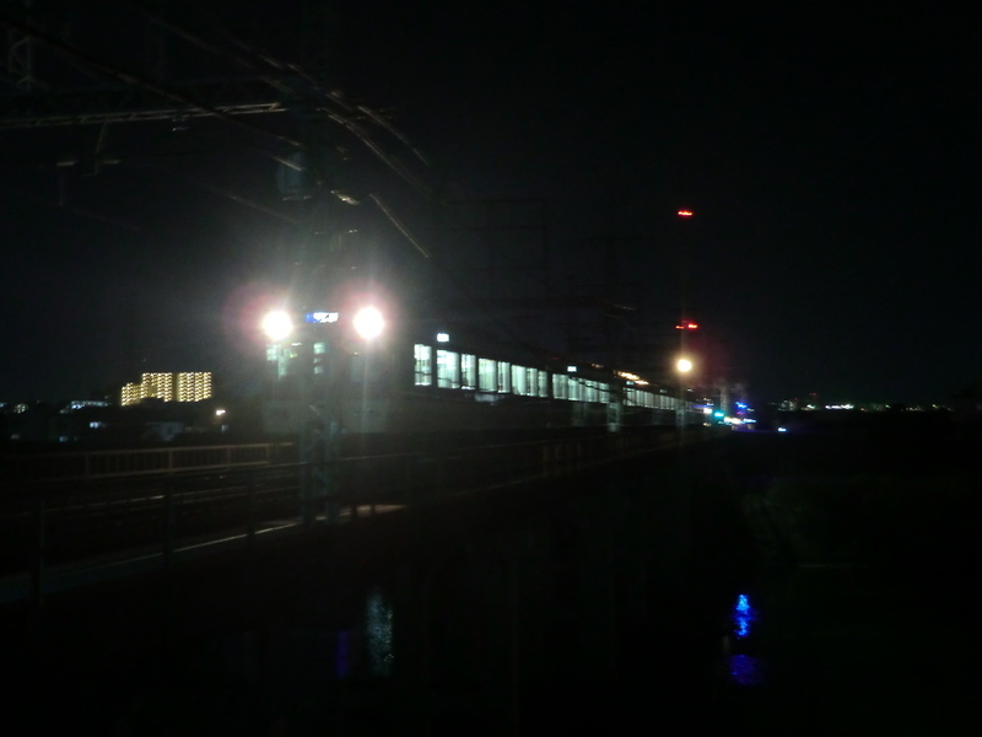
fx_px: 1333
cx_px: 491
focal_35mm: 47
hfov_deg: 40.4
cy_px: 368
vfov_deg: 30.9
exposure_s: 1/2.5
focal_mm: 8.4
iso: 400
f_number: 4
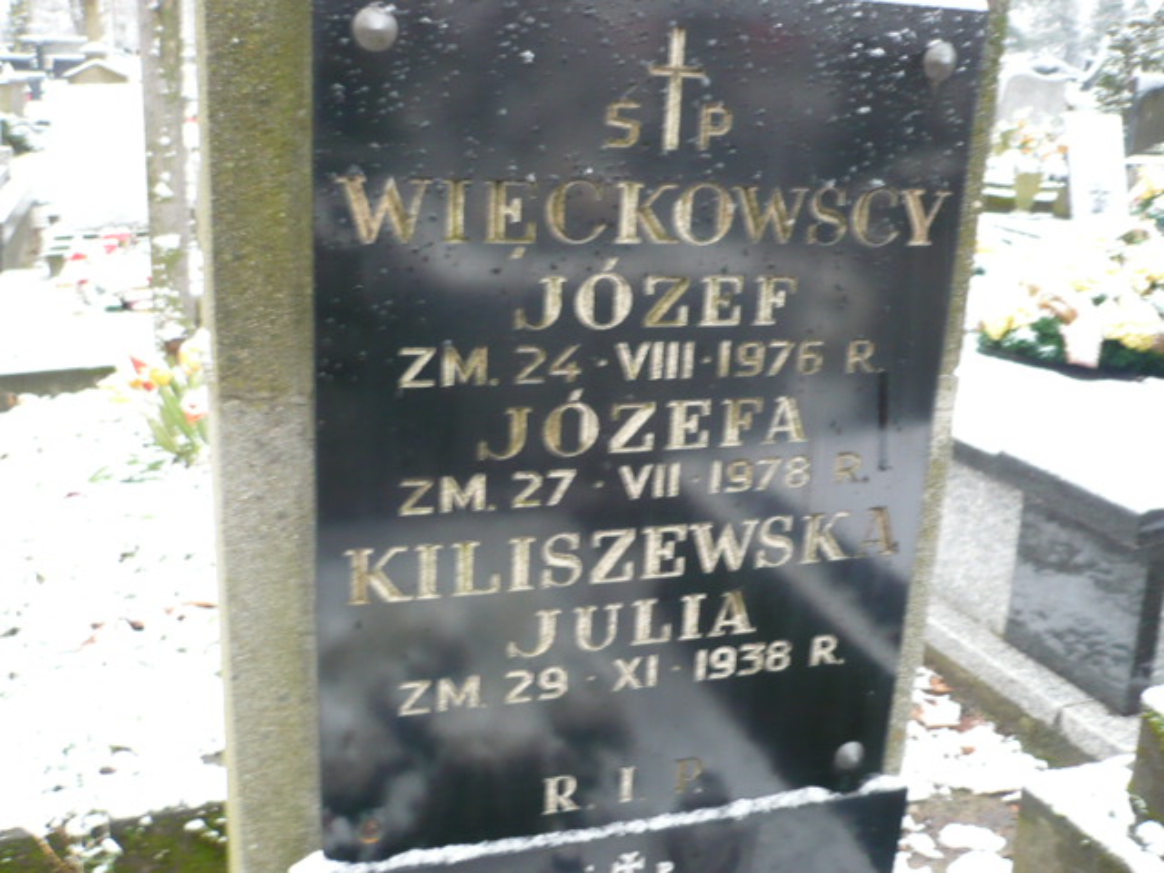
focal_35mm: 35
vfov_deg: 40.7
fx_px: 1177
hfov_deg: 52.6
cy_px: 436
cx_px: 582
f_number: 2.8
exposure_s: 1/20
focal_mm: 5.8
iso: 200
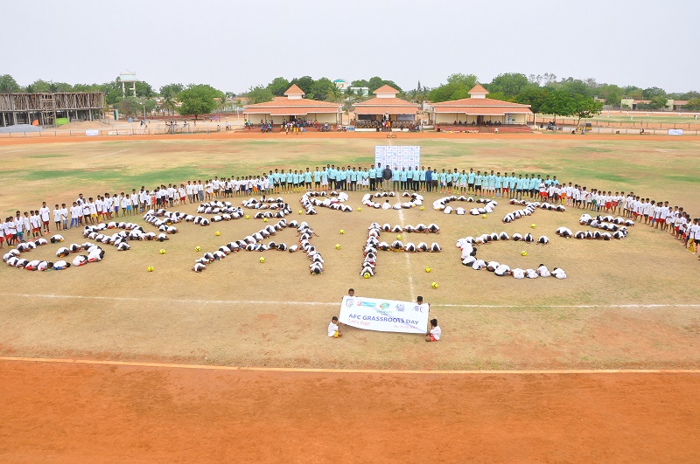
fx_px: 524
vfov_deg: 47.8
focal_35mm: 27
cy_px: 232
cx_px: 350
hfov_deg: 67.5
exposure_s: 1/125
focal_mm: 18
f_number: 11
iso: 320
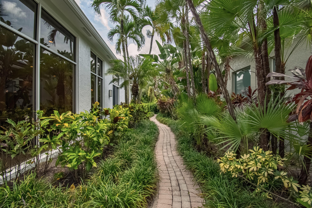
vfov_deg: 77.3
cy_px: 104
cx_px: 156
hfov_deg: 100.4
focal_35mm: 15
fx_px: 130
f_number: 8
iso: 400
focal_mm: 10
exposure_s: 1/250
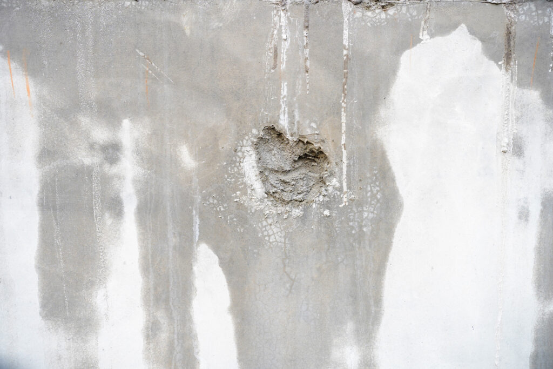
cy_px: 184
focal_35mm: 33
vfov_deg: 40.0
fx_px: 507
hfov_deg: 57.2
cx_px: 276
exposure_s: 1/200
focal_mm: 33
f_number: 5
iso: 1250
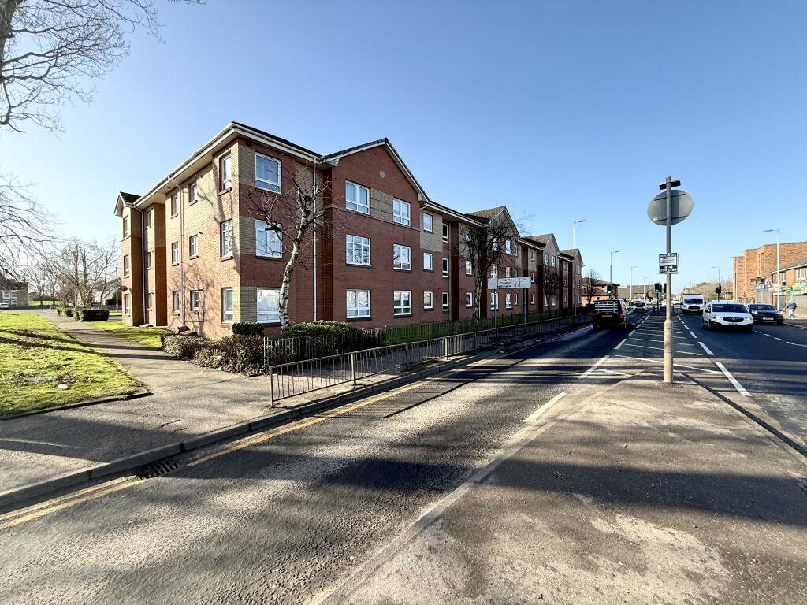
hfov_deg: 102.1
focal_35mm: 14
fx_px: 326
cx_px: 404
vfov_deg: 85.7
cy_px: 302
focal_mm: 2.22
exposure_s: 1/554
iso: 64
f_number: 2.2
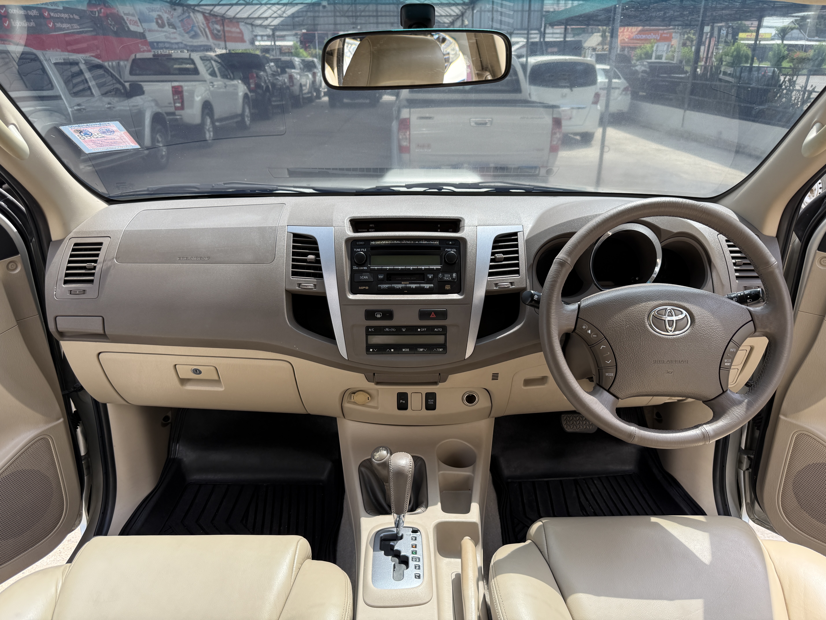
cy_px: 310
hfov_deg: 71.6
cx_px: 413
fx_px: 573
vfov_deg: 56.8
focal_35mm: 24
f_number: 1.78
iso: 80
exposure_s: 1/555
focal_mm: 6.76
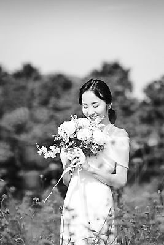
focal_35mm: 200
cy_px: 122
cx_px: 82
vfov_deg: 10.3
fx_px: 1365
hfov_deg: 6.9
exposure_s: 1/2000
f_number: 4.5
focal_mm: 200
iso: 400
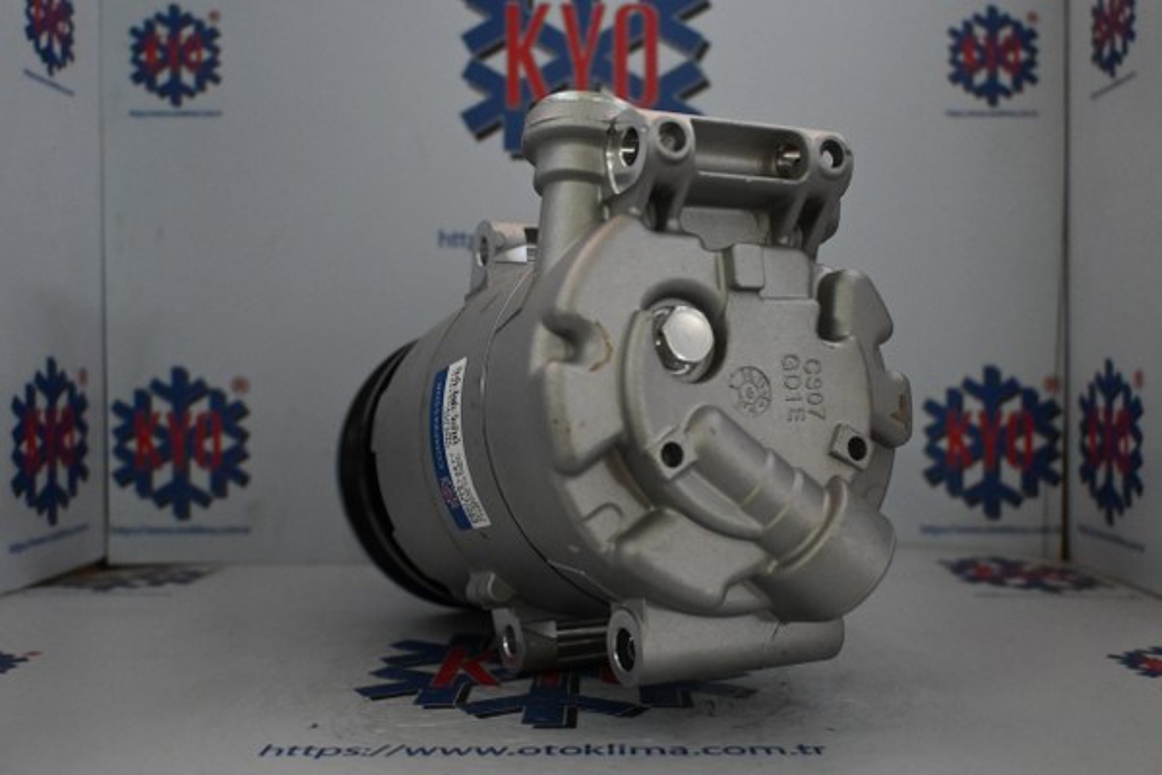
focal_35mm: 34
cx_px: 581
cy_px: 388
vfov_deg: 38.4
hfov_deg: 55.1
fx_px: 1113
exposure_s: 1/100
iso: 3200
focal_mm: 23
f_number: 4.2
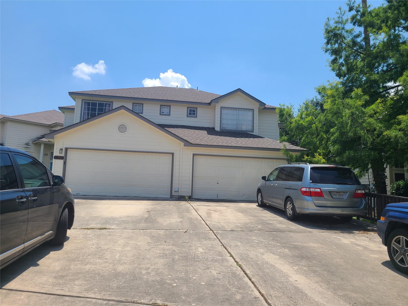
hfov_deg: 67.3
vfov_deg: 53.1
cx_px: 204
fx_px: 306
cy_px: 153
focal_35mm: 26
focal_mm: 5.4
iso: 40
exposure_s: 1/2551
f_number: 1.8
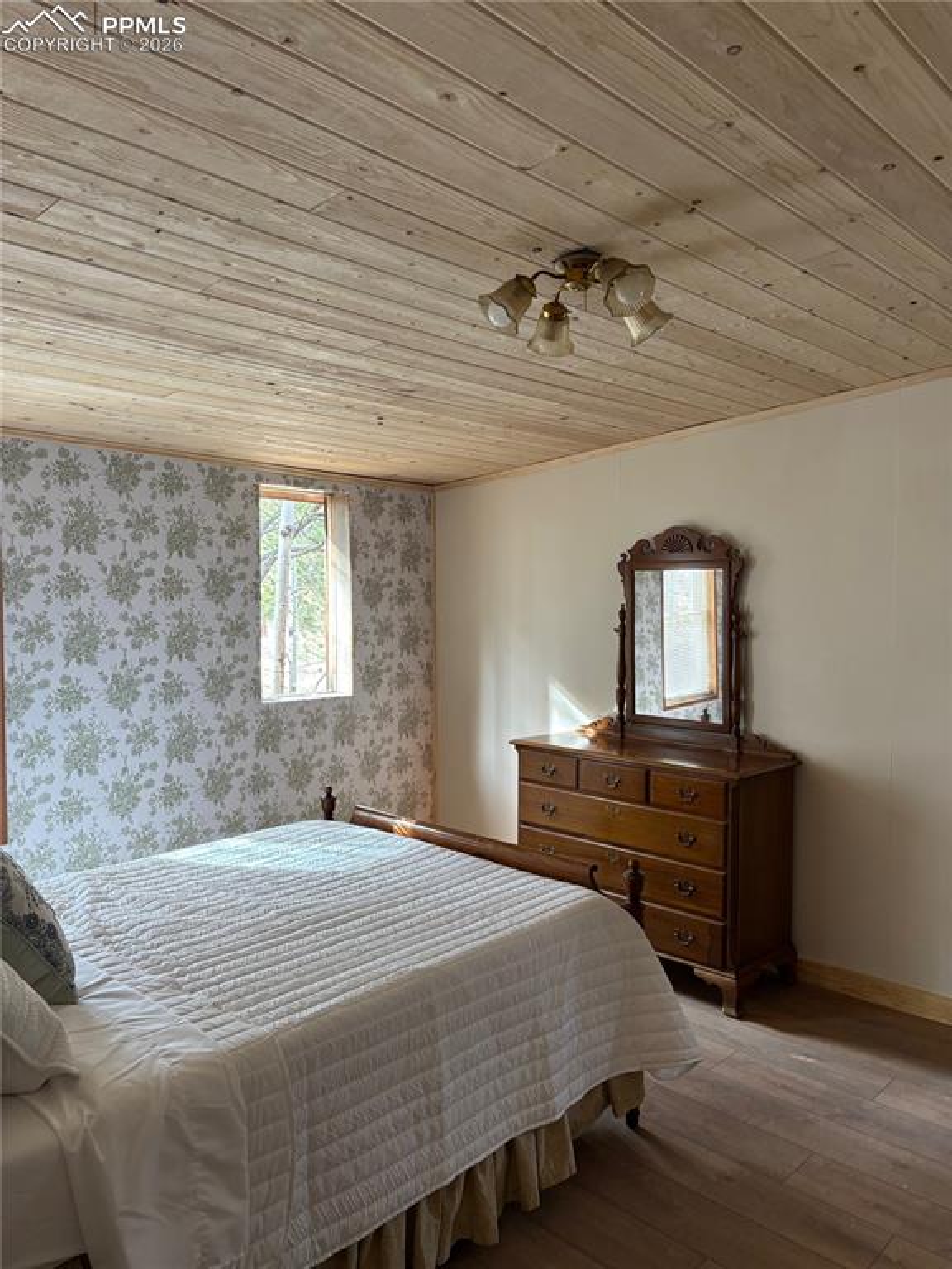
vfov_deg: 67.3
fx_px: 953
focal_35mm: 26
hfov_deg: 53.1
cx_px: 476
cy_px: 634
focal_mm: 5.96
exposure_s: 1/66
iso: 125
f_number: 1.6
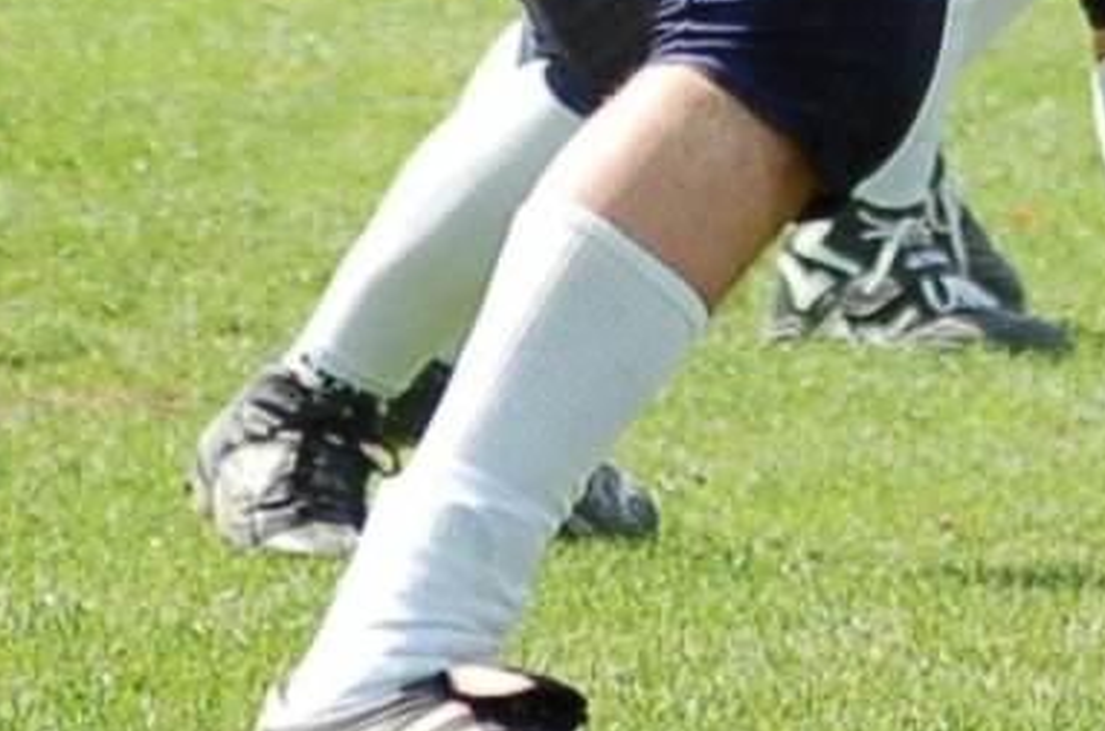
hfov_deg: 2.0
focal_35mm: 1040
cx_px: 1485
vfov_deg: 1.3
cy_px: -528
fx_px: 31843
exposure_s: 1/1000
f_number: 4.2
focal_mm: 120
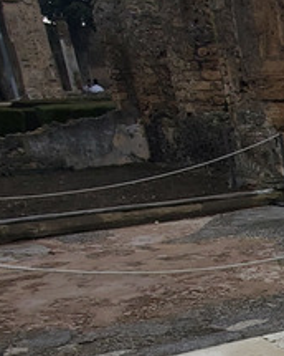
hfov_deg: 18.6
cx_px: 518
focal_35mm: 63
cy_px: 428
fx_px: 662
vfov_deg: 26.6
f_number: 2.2
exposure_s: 1/122
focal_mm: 1.8
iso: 50
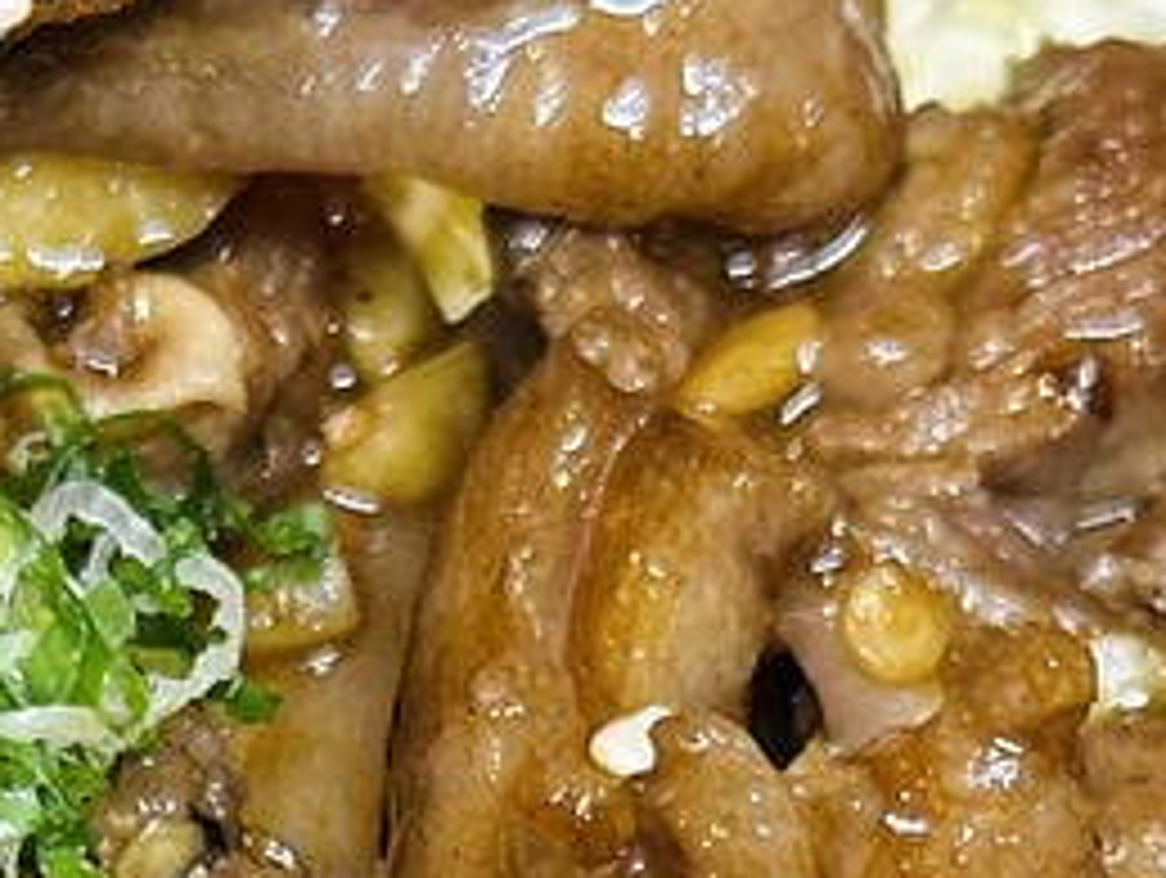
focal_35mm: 222
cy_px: 1432
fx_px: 7488
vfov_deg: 6.6
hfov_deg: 8.9
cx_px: 356
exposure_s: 1/60
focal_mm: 6.86
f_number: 1.78
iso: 160
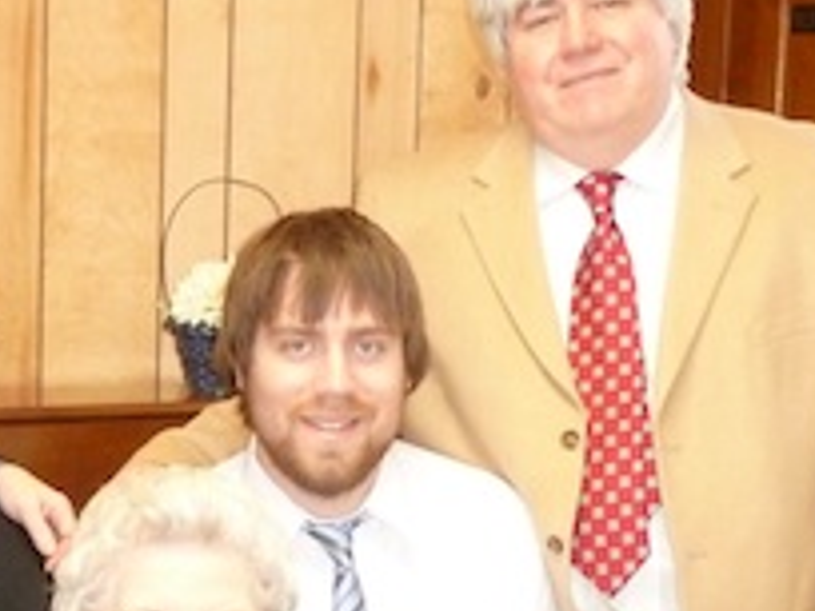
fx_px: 2590
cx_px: 94
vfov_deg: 13.3
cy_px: 579
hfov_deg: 17.6
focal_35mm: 110
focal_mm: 6.1
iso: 400
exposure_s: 1/30
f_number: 3.6
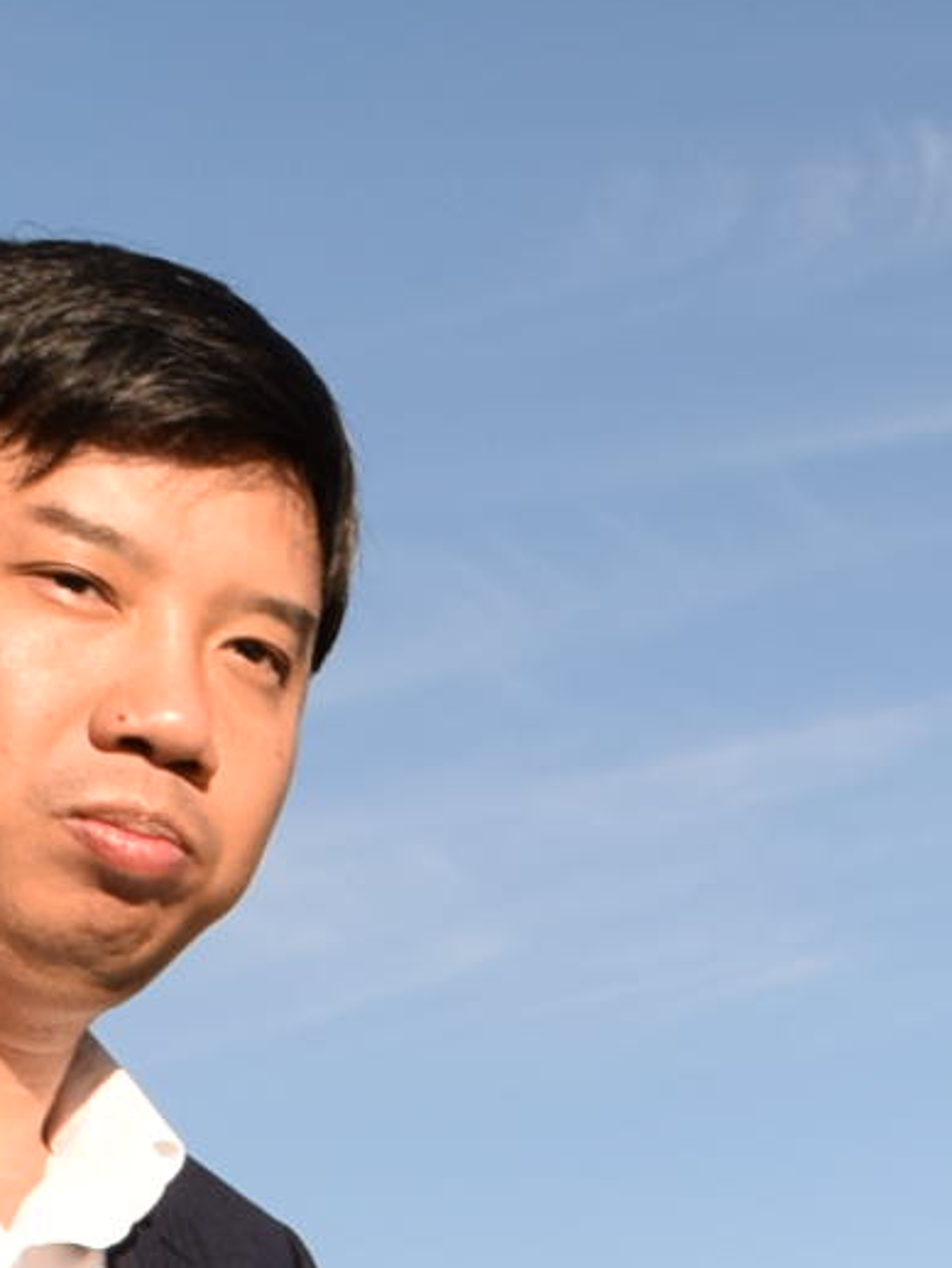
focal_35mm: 150
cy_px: 2392
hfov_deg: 9.2
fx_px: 5496
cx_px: 1990
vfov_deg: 12.0
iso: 250
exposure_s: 1/350
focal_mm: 18
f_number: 9.5
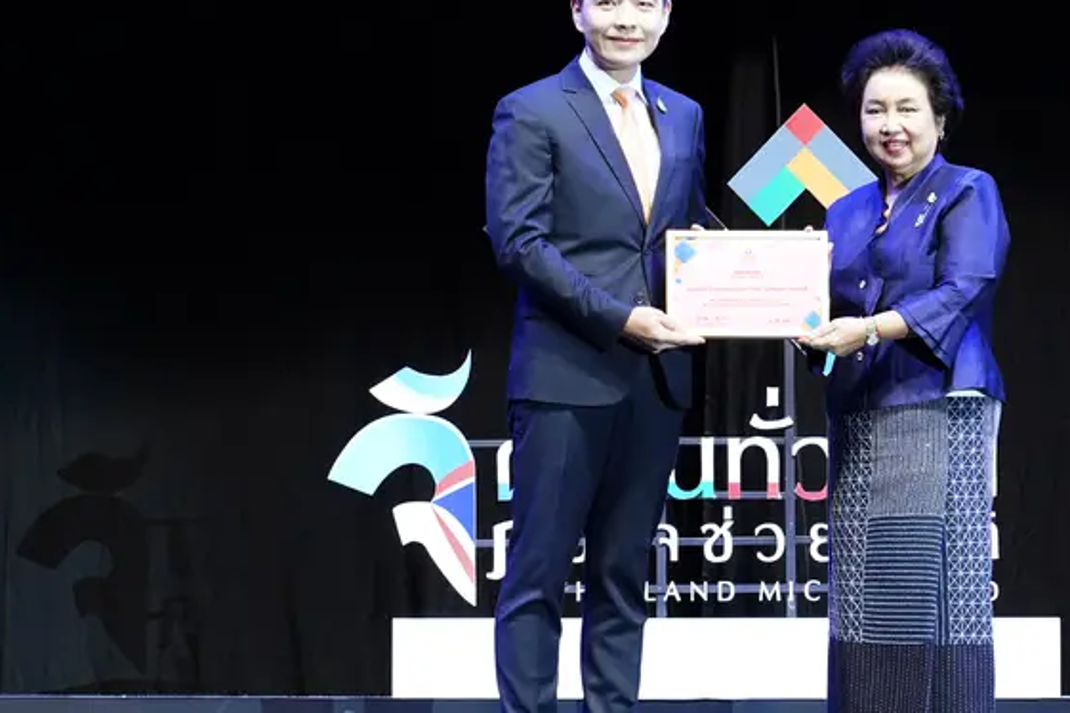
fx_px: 4339
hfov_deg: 14.0
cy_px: 332
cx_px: 717
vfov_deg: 9.4
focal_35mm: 146
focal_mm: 105
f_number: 6.3
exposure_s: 1/100
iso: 3200
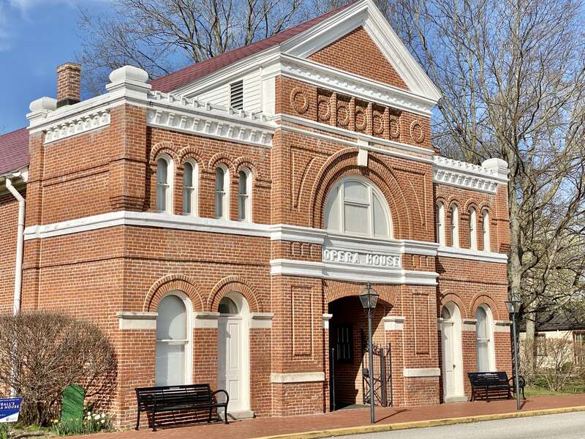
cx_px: 292
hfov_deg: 36.8
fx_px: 879
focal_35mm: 52
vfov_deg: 28.0
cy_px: 220
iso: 20
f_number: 2
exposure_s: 1/2179
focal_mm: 6
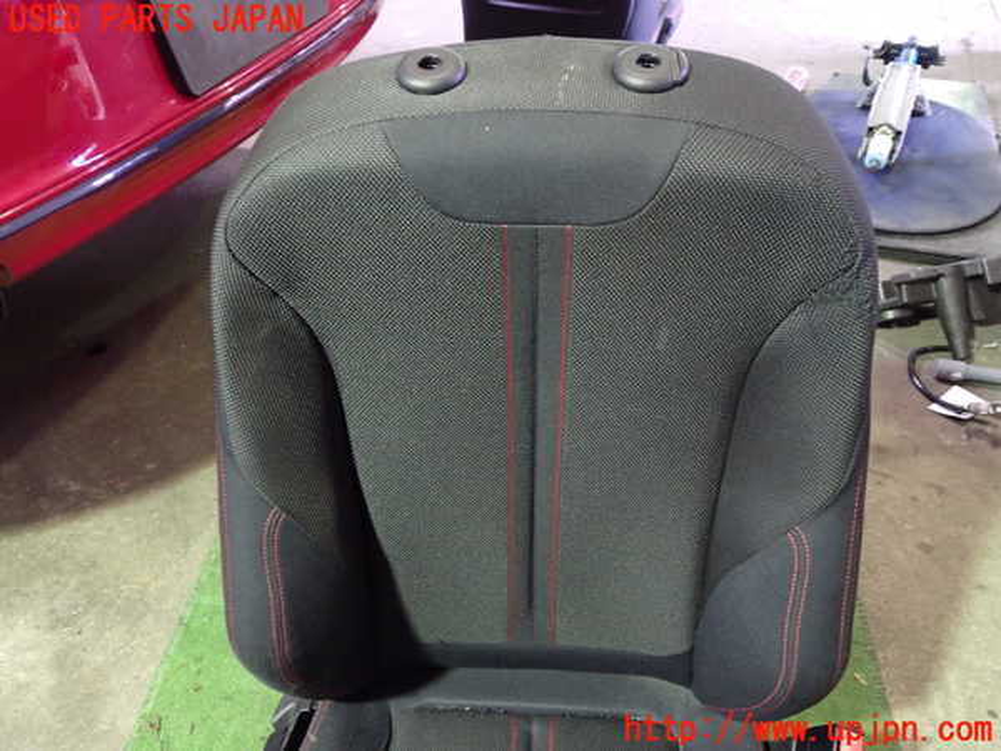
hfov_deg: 60.0
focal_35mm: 30
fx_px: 868
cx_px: 500
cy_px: 376
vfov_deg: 46.8
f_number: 2.3
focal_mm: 5.4
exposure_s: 1/20
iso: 800
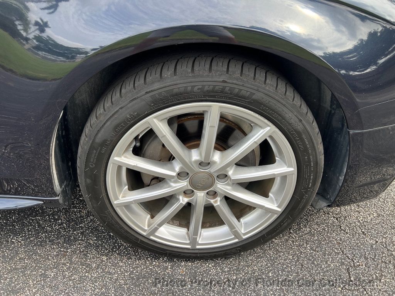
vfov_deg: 53.1
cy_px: 148
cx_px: 198
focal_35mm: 26
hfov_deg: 67.3
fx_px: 297
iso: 50
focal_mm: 5.7
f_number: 1.5
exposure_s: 1/709
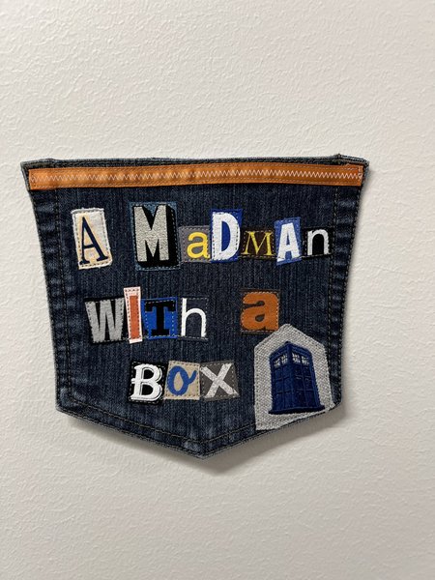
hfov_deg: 53.1
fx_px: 436
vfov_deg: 67.3
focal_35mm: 26
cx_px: 218
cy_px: 290
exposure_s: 1/60
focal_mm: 5.7
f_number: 1.5
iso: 200
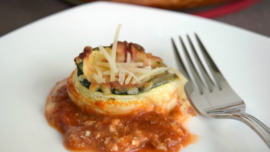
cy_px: 82
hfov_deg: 37.5
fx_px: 398
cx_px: 136
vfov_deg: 21.6
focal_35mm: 56
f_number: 5.6
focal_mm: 35
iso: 400
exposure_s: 1/125
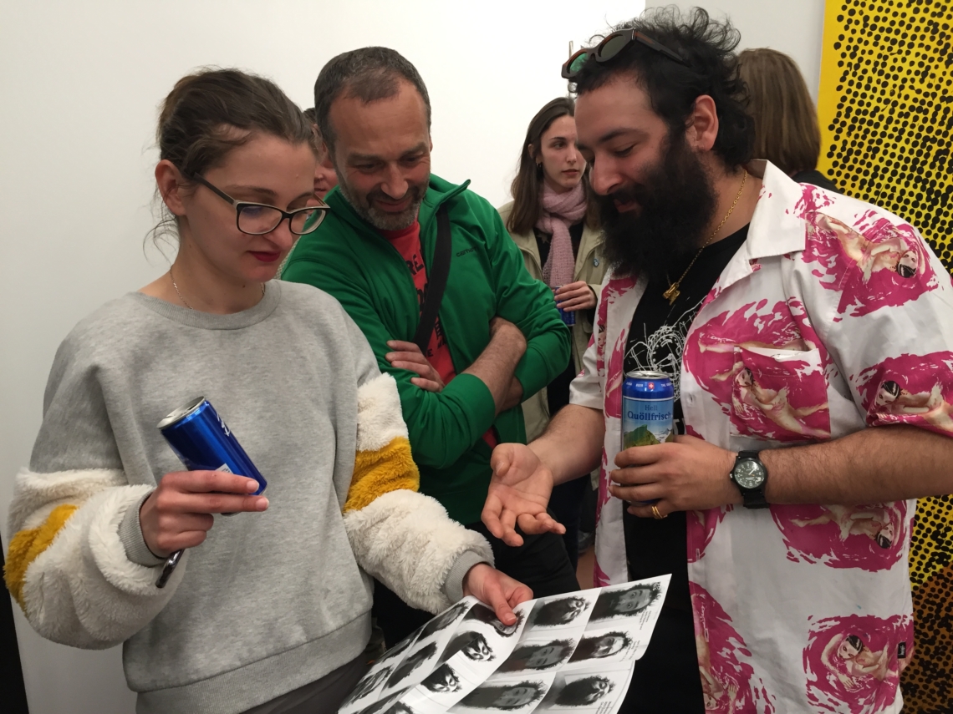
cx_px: 476
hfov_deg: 61.7
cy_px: 357
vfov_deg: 48.2
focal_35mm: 29
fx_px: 798
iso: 50
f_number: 2.2
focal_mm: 4.15
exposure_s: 1/33
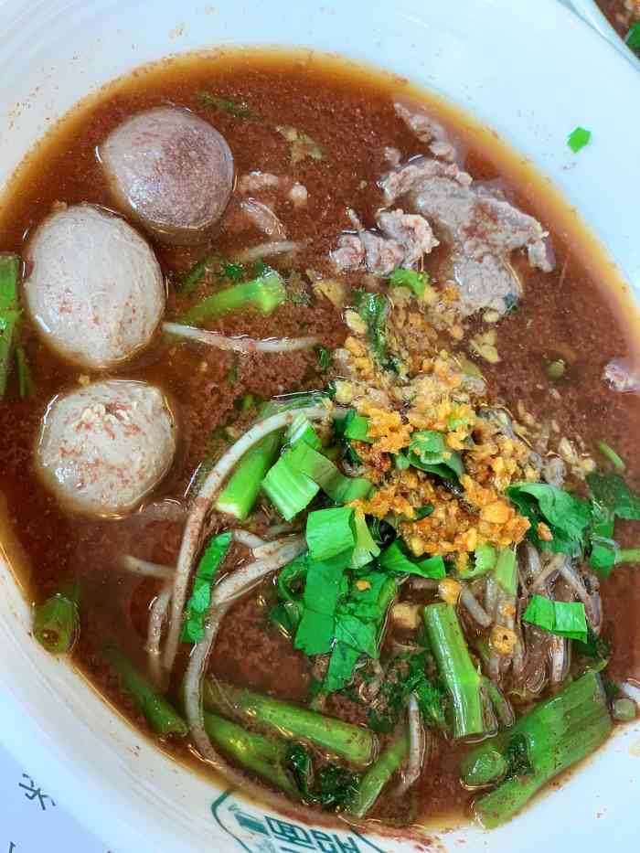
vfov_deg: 36.8
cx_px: 320
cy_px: 426
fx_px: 1282
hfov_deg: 28.0
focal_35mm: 52
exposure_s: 1/50
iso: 160
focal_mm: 6
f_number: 2.4
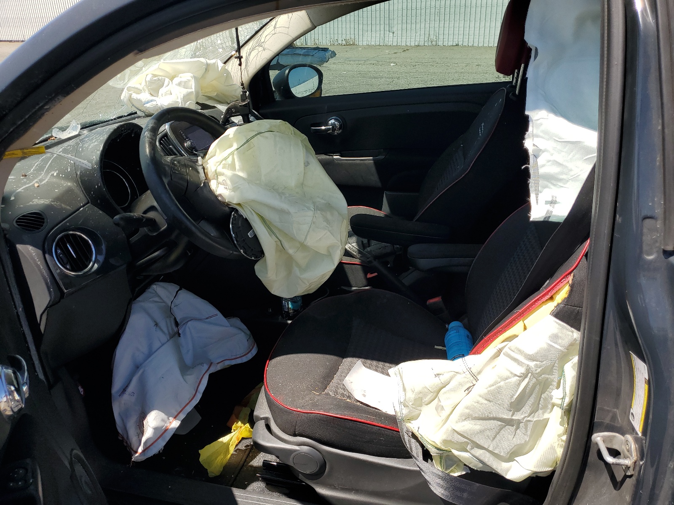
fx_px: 506
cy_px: 252
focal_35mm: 26
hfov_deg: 67.3
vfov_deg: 53.1
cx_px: 337
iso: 50
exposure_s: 1/2500
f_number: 1.5
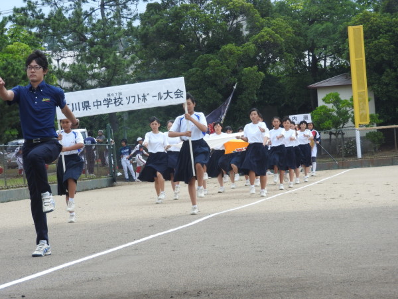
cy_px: 150
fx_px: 1552
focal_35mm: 135
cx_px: 199
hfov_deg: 14.6
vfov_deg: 11.0
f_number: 5
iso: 100
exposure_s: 1/250
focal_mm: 24.2
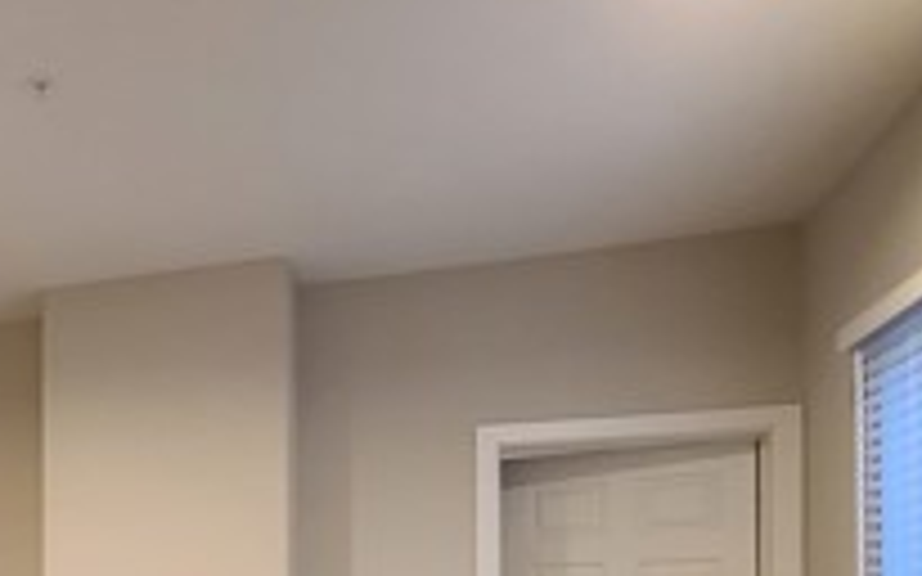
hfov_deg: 36.8
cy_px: 598
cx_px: -153
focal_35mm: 43
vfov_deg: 27.8
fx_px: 1080
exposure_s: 1/60
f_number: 2.2
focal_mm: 2.2
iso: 400
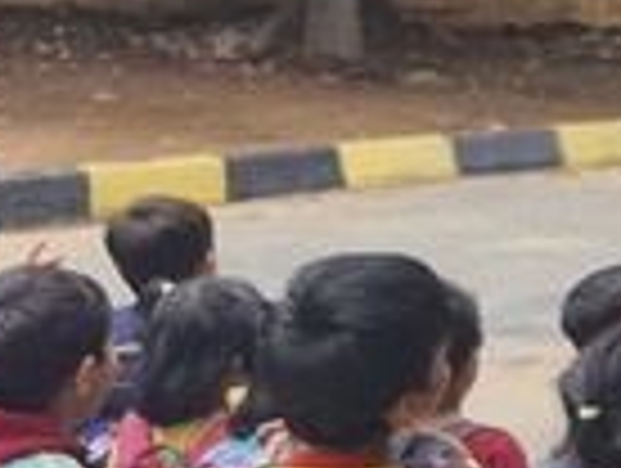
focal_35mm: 150
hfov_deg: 11.4
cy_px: -7
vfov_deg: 9.8
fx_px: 2696
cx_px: 1382
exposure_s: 1/421
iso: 50
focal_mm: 5.54
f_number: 1.8
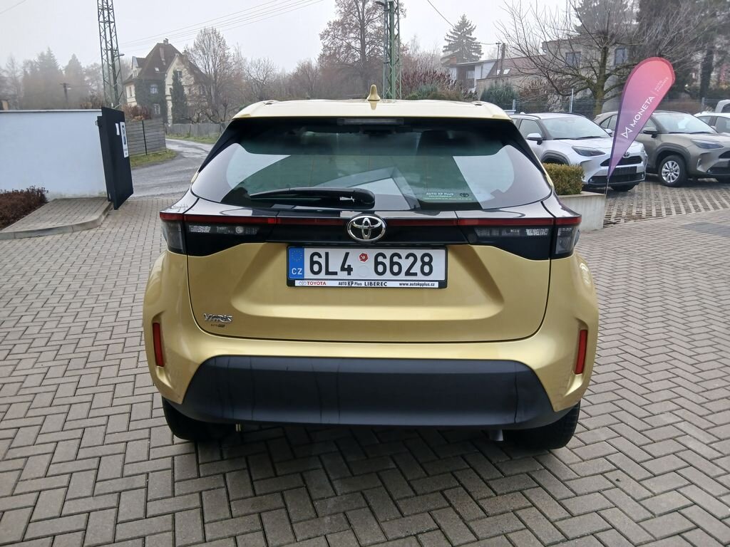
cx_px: 365
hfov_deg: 67.3
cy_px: 274
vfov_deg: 53.1
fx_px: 548
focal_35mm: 26
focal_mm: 3.98
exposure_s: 1/50
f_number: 1.8
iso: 64
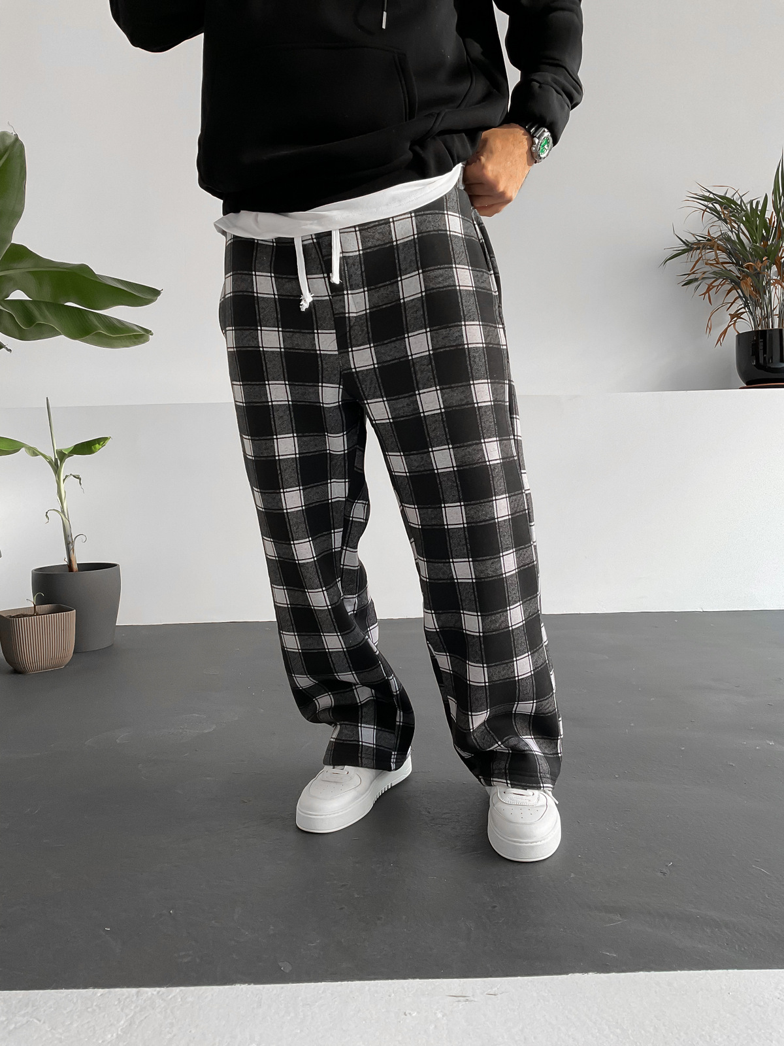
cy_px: 523
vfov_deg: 61.7
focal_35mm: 29
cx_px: 392
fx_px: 876
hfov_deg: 48.2
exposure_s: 1/80
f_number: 1.8
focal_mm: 3
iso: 64
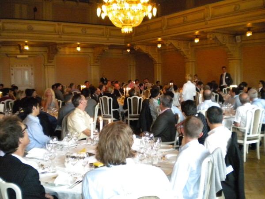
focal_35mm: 35
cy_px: 100
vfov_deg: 40.7
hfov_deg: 52.6
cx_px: 132
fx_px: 268
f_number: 3.1
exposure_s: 1/32.3
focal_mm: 6.3
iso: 800
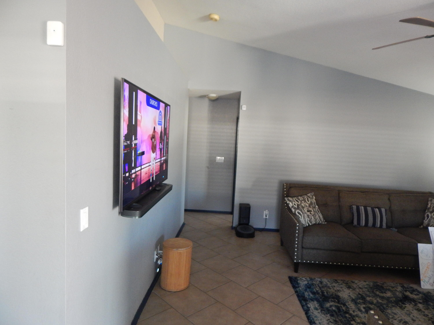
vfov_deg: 61.1
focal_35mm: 22
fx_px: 276
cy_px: 162
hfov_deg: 76.4
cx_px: 217
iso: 500
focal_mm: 4
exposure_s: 1/15
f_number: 3
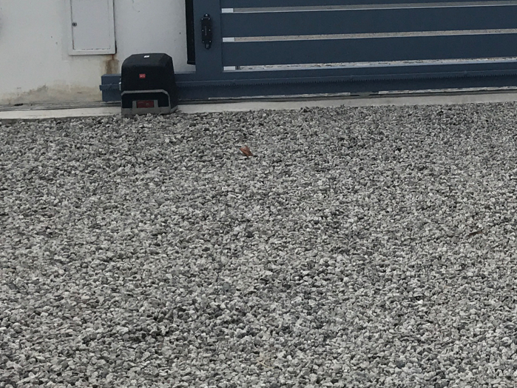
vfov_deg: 17.3
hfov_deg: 22.4
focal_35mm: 82
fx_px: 1224
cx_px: 578
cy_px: -50
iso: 20
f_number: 1.8
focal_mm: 3.99
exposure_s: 1/1916
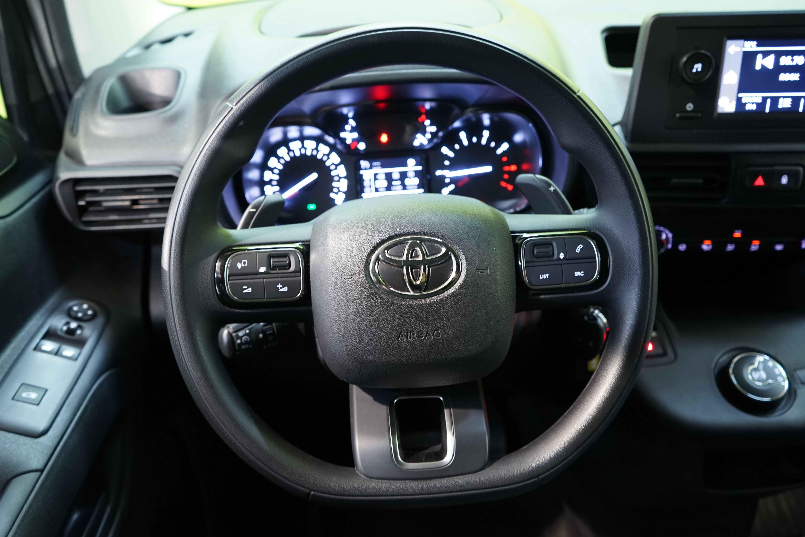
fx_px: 648
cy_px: 268
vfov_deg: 45.0
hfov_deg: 63.7
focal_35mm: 29
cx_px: 402
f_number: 4
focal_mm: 29
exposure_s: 1/8
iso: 1250
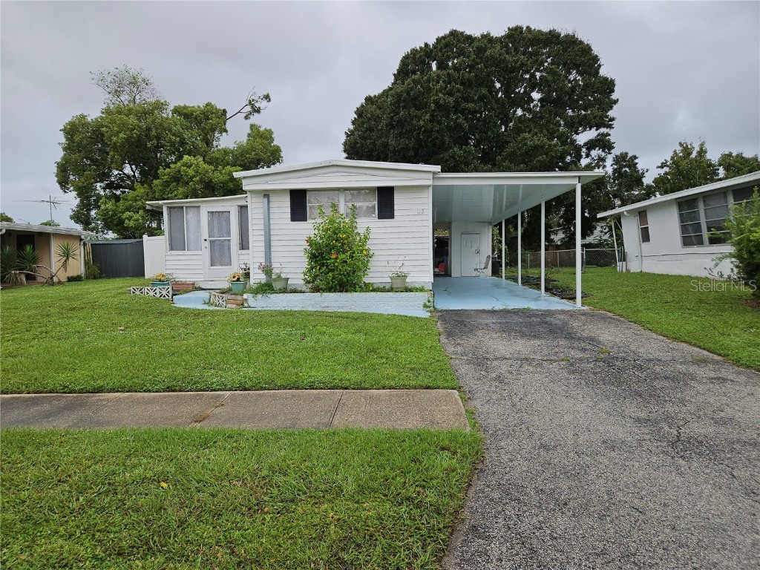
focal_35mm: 23
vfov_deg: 58.9
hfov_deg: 73.9
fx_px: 505
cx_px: 380
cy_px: 285
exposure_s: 1/1016
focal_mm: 5.4
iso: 25
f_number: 1.8
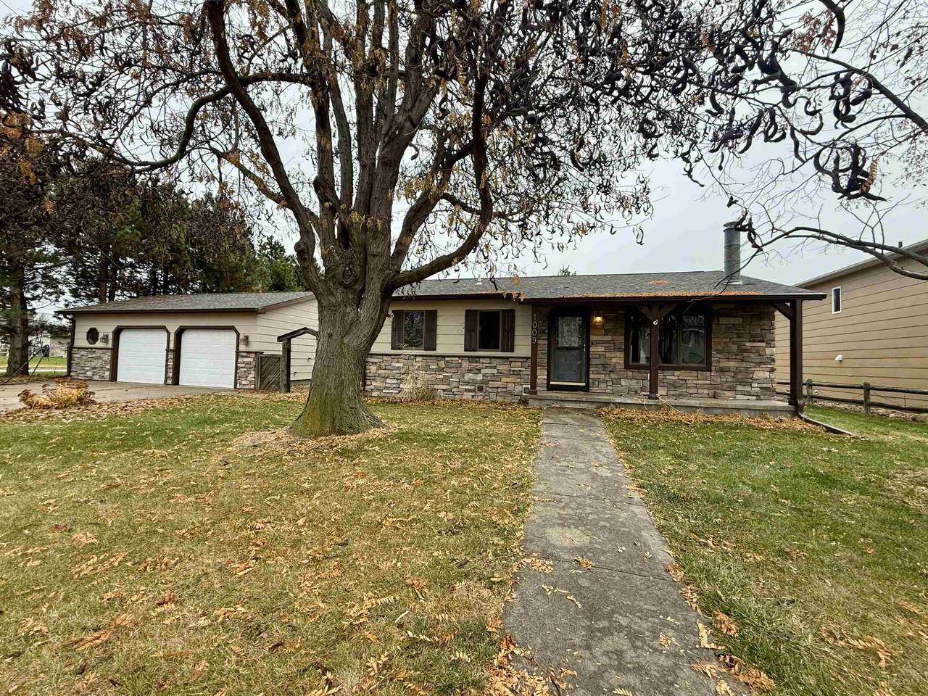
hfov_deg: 102.1
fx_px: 375
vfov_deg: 85.7
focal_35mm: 14
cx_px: 464
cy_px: 348
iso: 50
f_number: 2.2
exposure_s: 1/248
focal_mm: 2.22
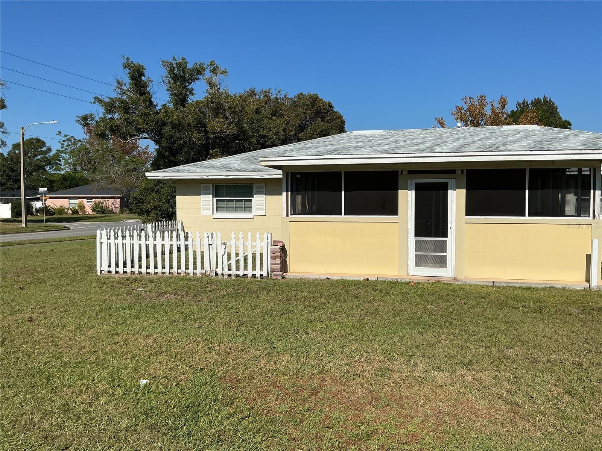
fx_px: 504
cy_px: 226
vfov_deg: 48.2
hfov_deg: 61.7
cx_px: 301
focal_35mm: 29
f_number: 1.8
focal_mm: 3
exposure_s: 1/3788
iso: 25
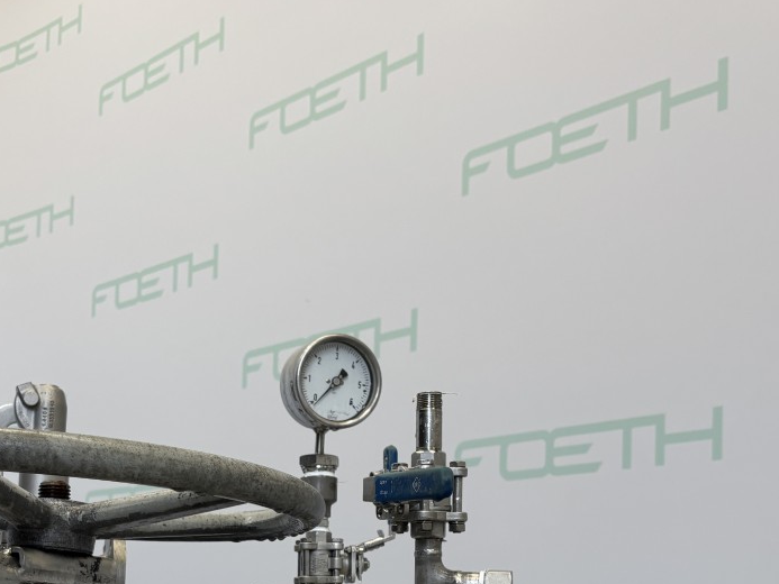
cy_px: 593
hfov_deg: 35.2
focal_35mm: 54
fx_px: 1215
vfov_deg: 25.6
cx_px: 259
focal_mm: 5.96
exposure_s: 1/121
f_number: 1.6
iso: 40
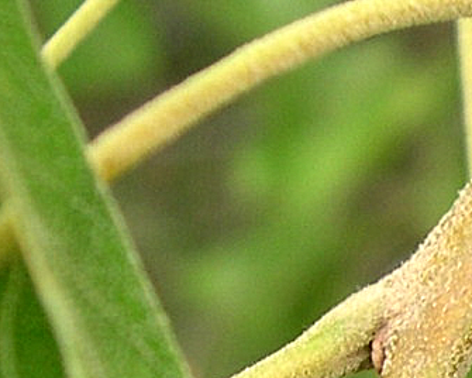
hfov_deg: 8.6
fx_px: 3059
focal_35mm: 219
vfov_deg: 7.0
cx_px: 752
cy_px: 530
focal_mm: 10.1
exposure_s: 1/143
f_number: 3.1
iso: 100
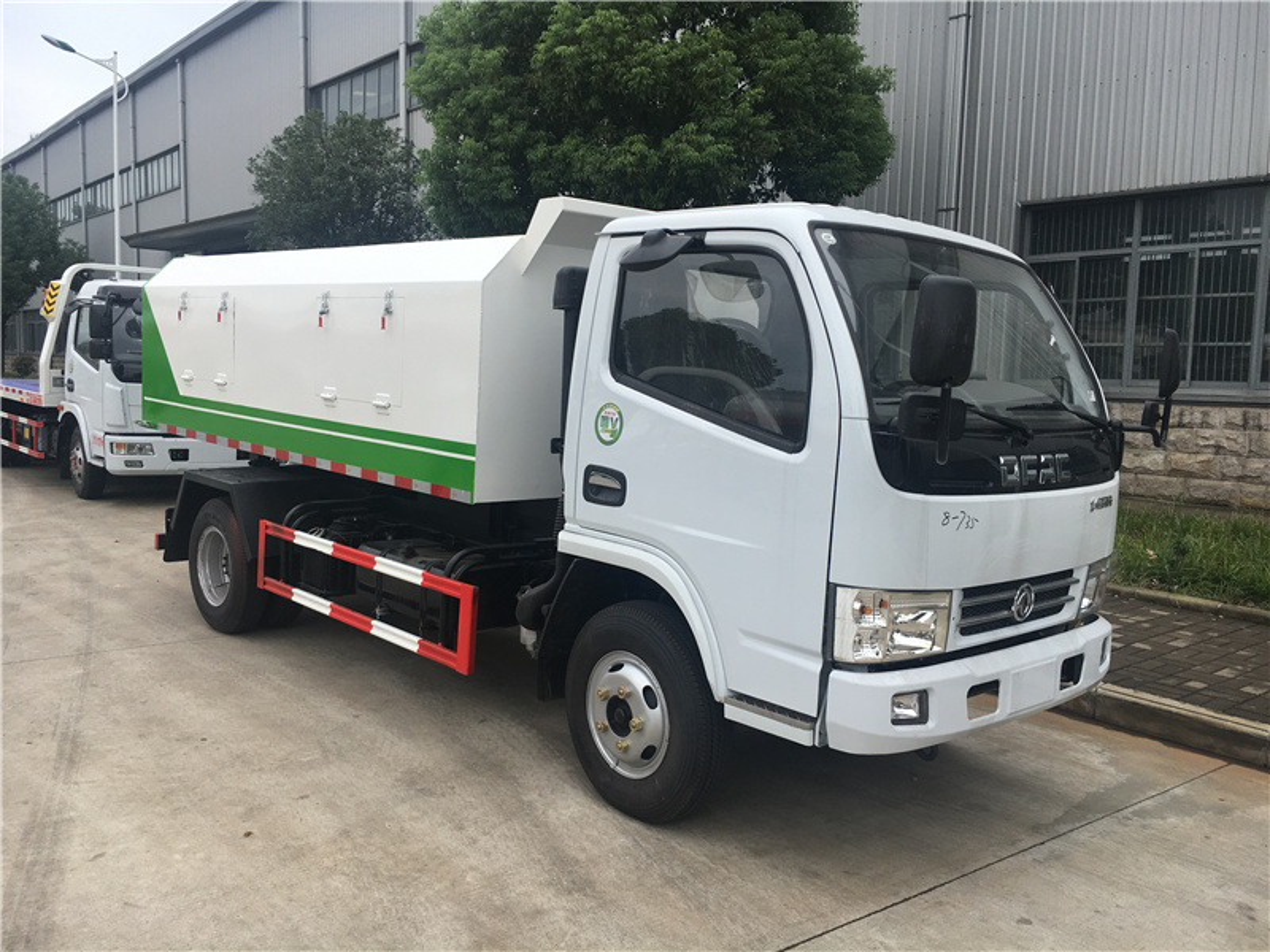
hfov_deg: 61.7
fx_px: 1064
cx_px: 635
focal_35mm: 29
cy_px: 476
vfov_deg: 48.2
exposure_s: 1/1326
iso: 25
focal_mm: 4.15
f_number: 2.2
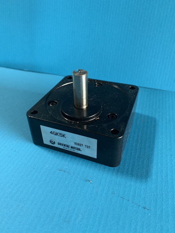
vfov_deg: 67.3
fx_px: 175
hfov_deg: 53.1
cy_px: 116
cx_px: 88
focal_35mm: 26
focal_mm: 4.25
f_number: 1.8
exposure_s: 1/40
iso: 400
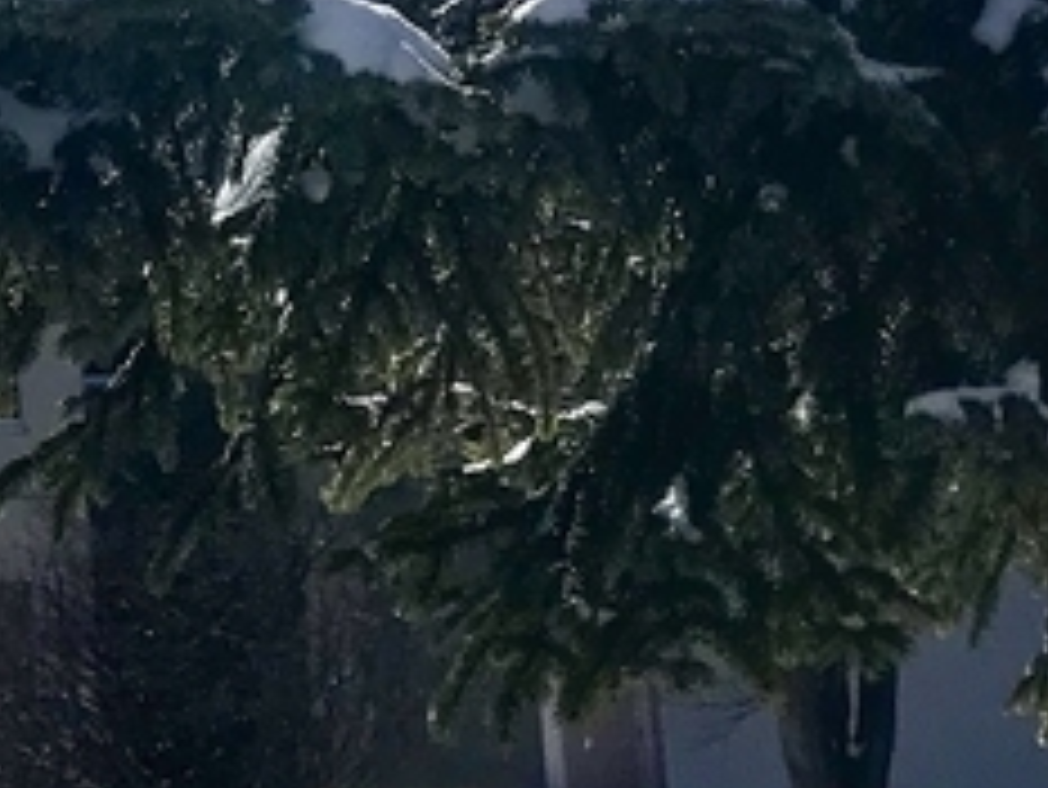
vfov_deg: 10.8
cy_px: -910
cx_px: -189
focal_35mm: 123
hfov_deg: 15.5
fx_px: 3726
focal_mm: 3.99
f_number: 1.8
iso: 20
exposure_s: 1/9615
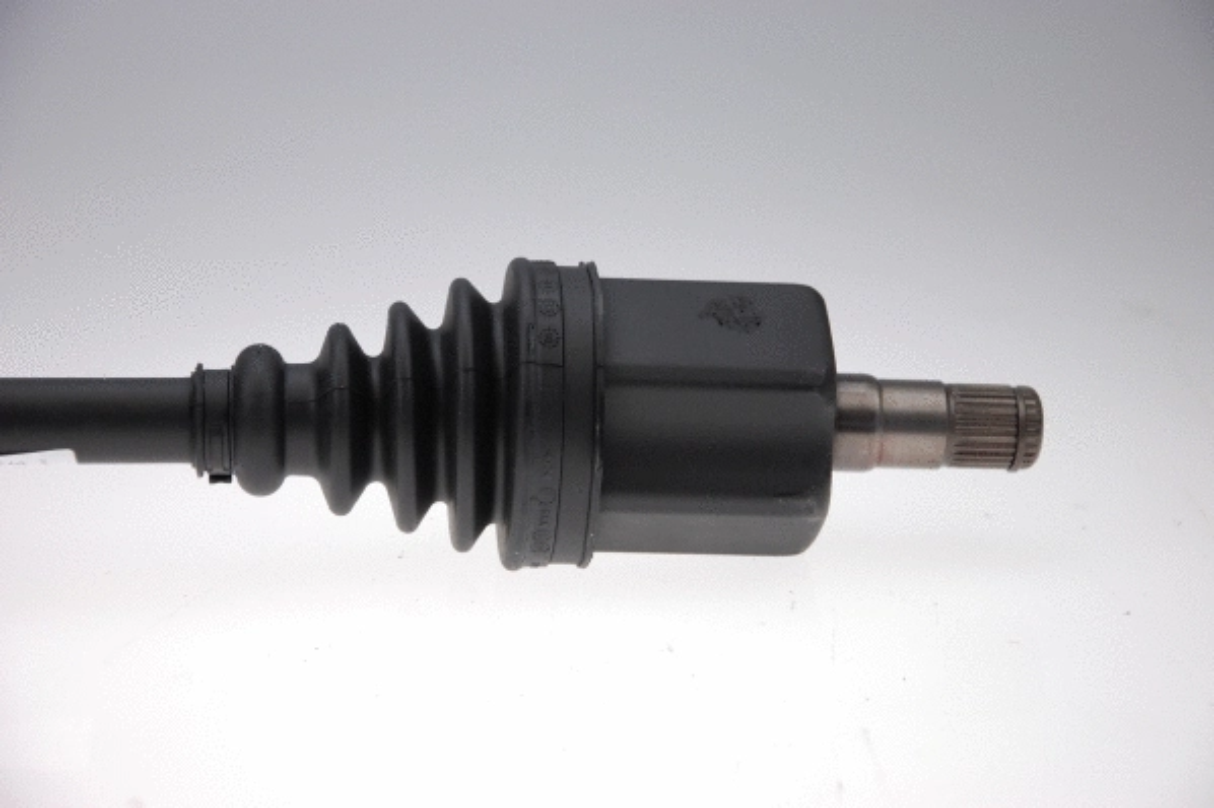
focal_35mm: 99
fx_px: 3337
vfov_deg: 13.8
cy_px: 404
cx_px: 607
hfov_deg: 20.6
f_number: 5.3
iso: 400
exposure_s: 1/500
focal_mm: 66
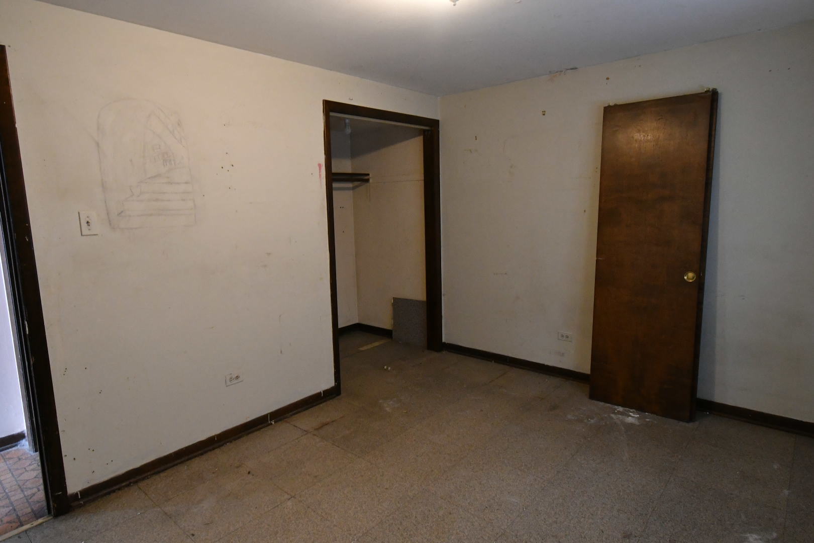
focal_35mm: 20
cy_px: 272
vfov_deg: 61.9
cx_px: 407
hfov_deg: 84.0
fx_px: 452
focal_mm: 10
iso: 2000
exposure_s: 1/25
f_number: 6.3
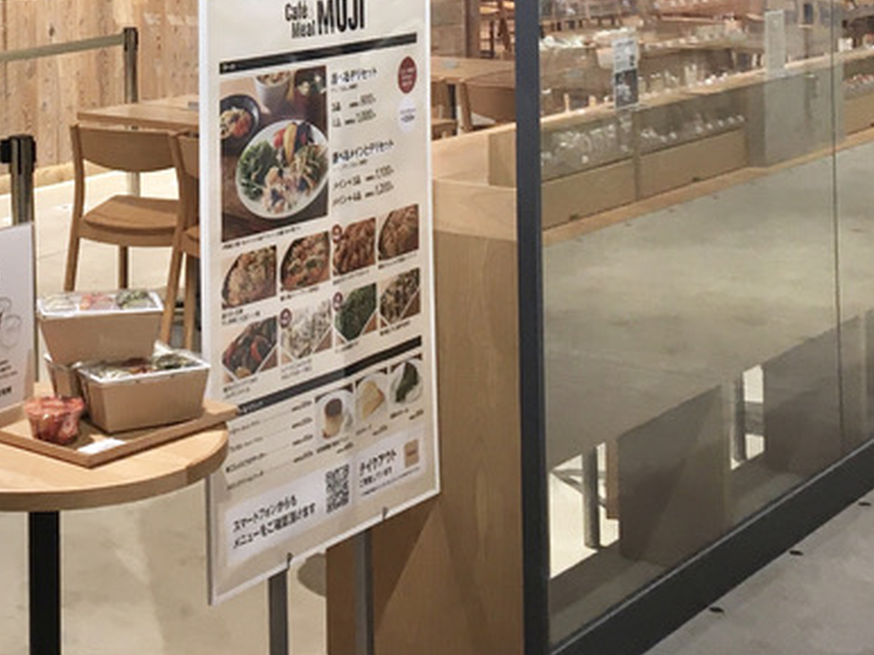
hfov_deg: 24.8
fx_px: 1943
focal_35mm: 77
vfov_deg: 18.0
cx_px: 134
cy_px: -177
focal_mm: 4.15
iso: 25
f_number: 2.2
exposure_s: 1/30
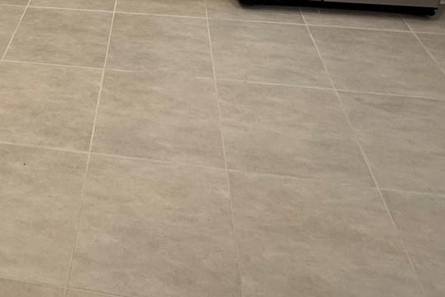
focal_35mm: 43
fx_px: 531
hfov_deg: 42.4
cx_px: 60
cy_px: -109
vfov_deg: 25.8
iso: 250
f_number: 2.2
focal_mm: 2.22
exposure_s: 1/120
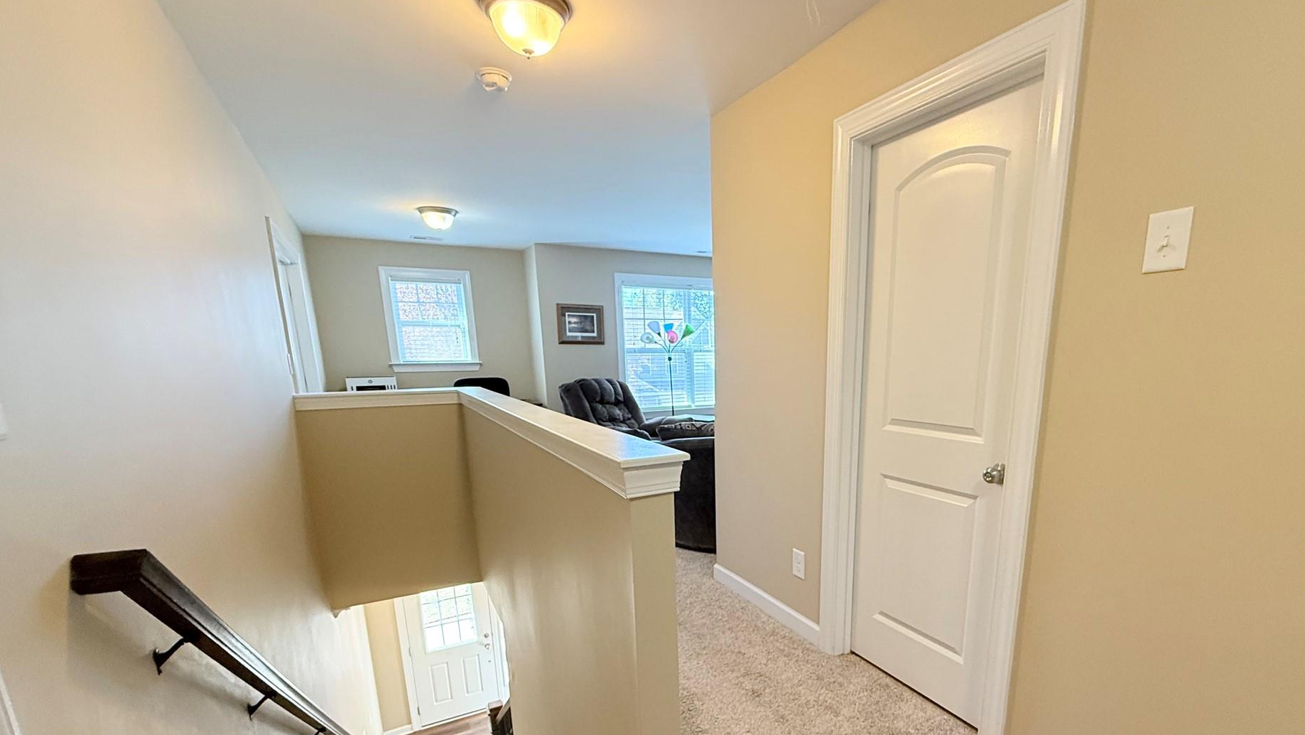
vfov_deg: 62.4
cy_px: 488
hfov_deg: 95.6
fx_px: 588
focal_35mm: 17
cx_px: 722
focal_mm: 2.22
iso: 320
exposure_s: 1/120
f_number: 2.2
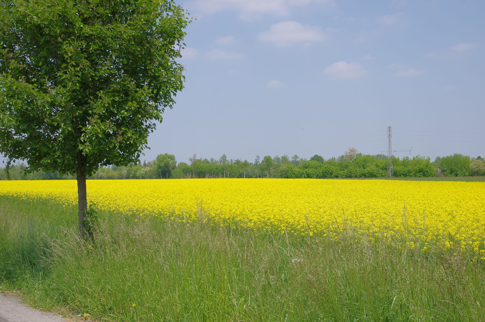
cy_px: 161
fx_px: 619
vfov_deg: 29.2
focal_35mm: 46
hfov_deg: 42.8
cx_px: 242
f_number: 8
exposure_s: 1/320
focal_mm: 31
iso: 100
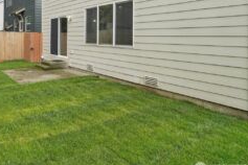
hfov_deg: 61.1
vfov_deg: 46.0
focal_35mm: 27
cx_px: 45
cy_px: 38
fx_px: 186
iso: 1600
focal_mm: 16
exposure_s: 1/500
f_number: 8
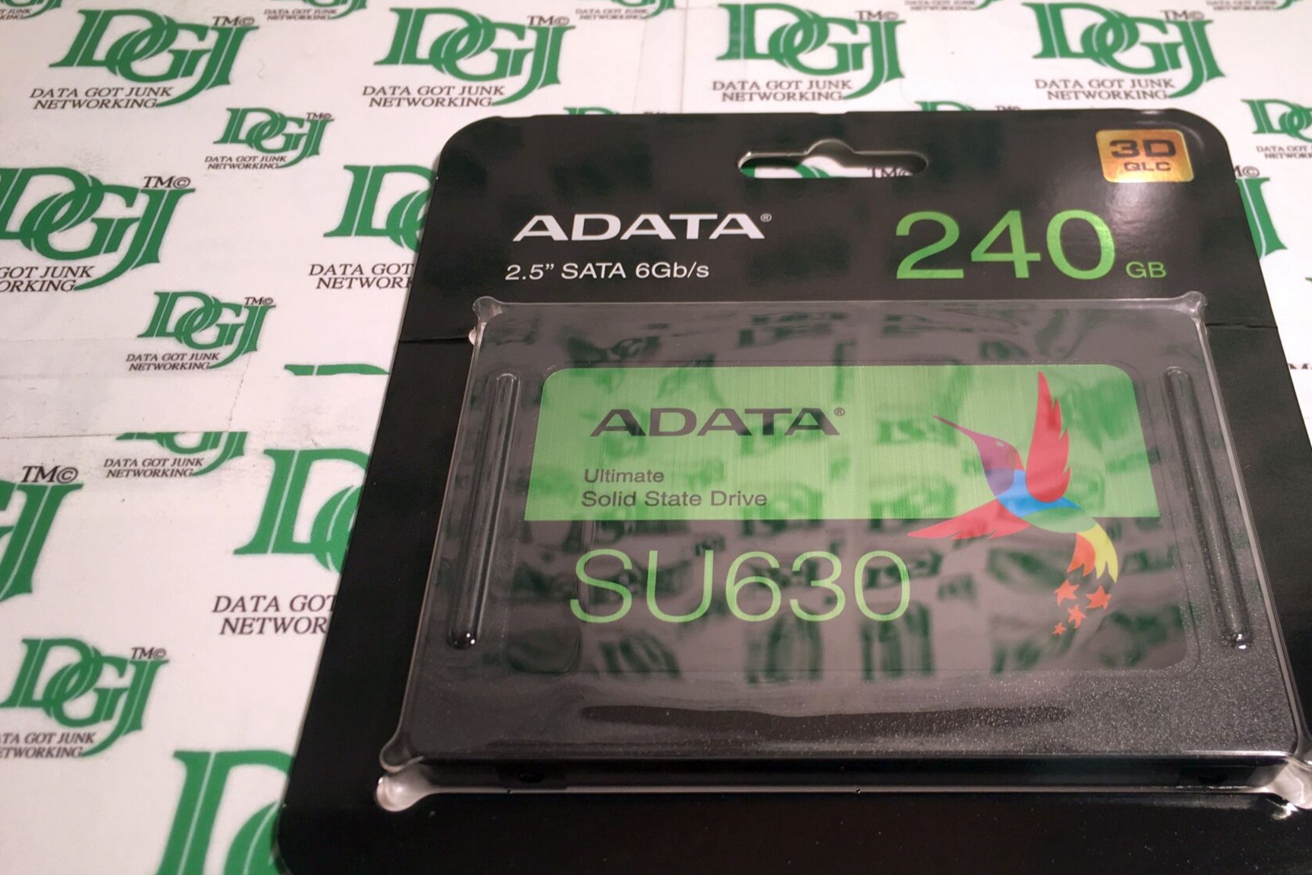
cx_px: 797
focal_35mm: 37
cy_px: 476
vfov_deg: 35.9
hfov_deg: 51.5
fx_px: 1348
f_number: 2.2
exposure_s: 1/120
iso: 25
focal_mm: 4.15
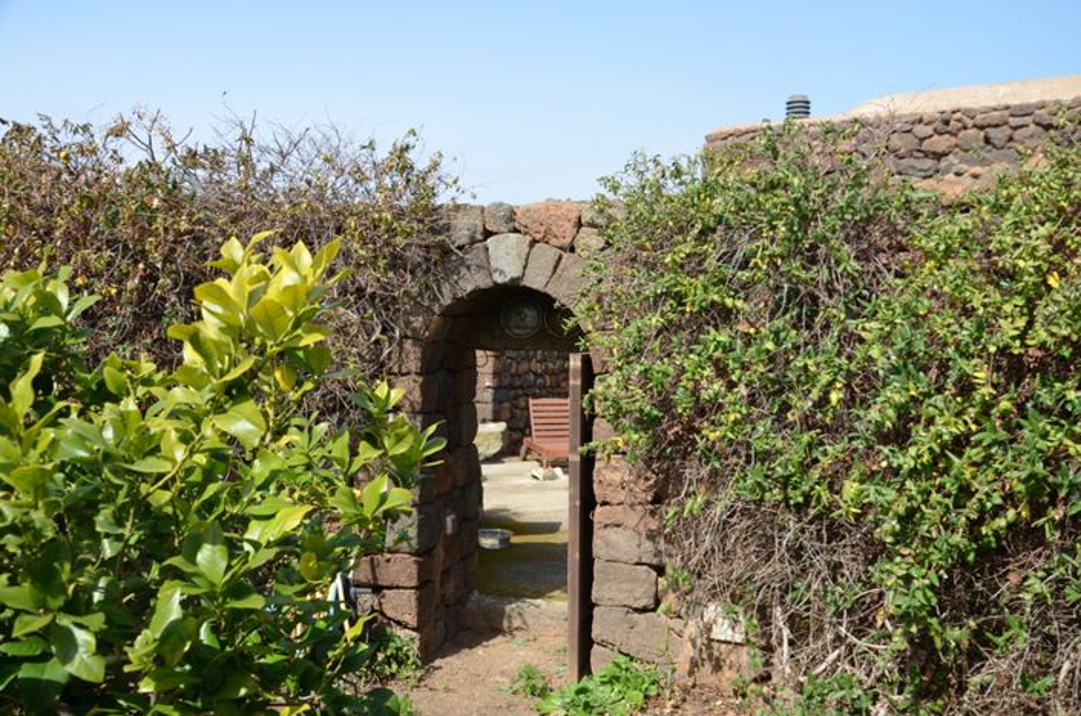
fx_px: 1079
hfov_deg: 53.2
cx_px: 540
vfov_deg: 36.7
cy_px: 358
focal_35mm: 36
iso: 140
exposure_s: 1/250
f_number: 8
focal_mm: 24
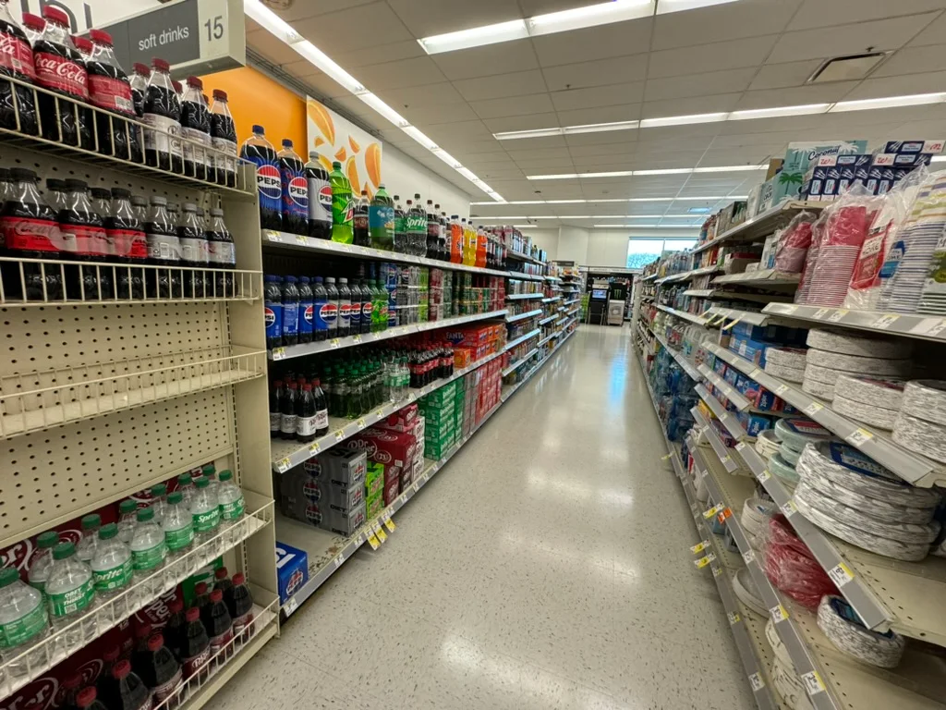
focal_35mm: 14
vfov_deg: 85.7
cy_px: 355
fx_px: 383
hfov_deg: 102.1
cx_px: 473
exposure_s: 1/120
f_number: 2.2
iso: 160
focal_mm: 2.22
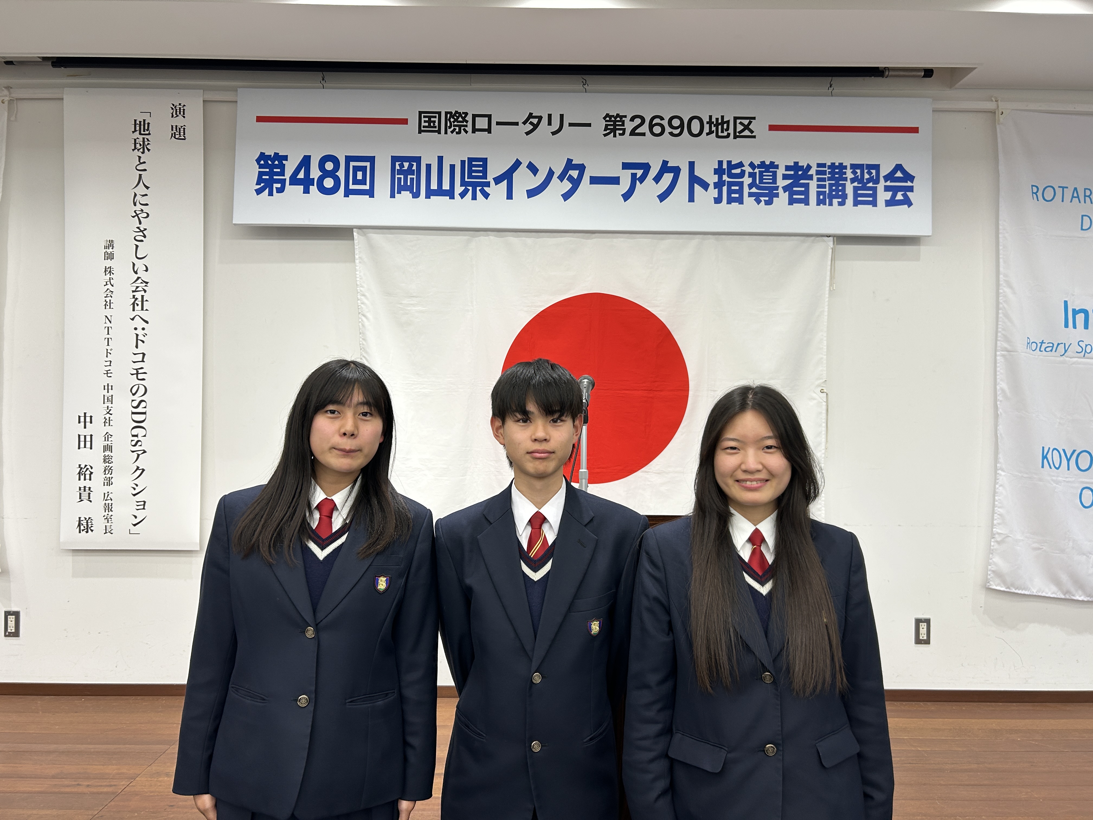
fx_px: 821
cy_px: 410
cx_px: 546
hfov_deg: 67.3
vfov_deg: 53.1
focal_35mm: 26
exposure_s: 1/120
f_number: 1.5
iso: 80
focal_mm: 5.7
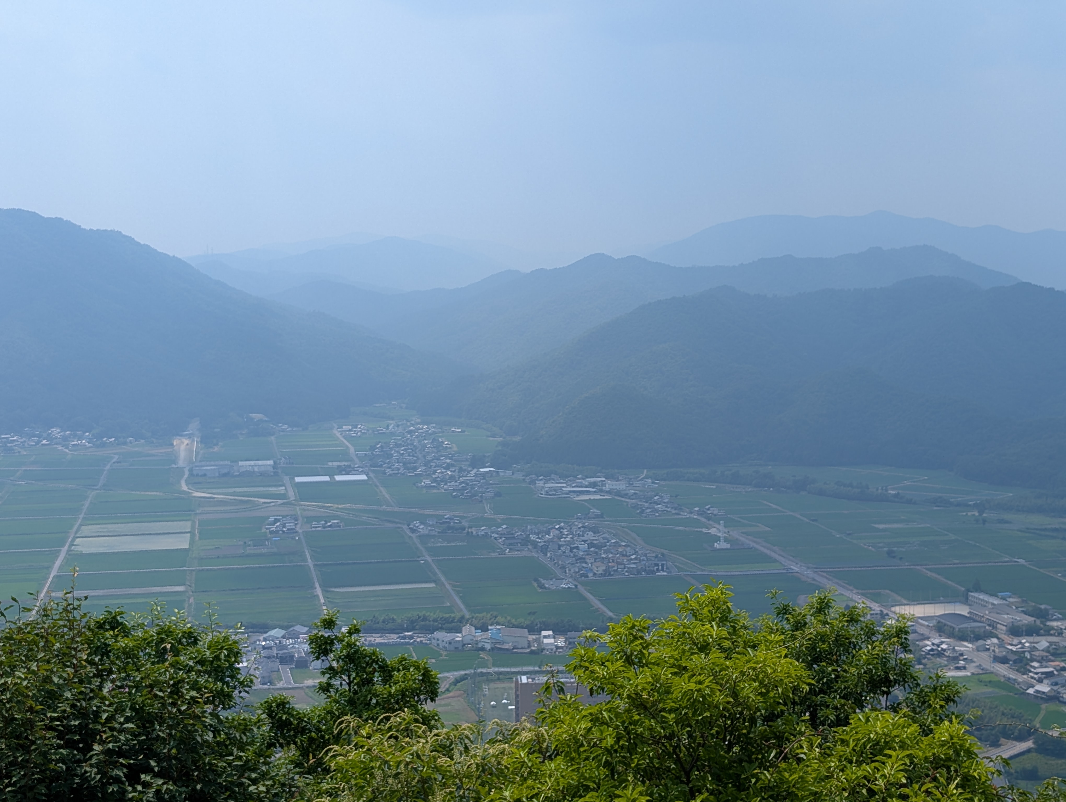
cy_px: 401
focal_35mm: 49
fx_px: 1511
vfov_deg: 29.7
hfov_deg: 38.9
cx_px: 533
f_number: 1.68
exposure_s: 1/1748
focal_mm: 6.9
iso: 22
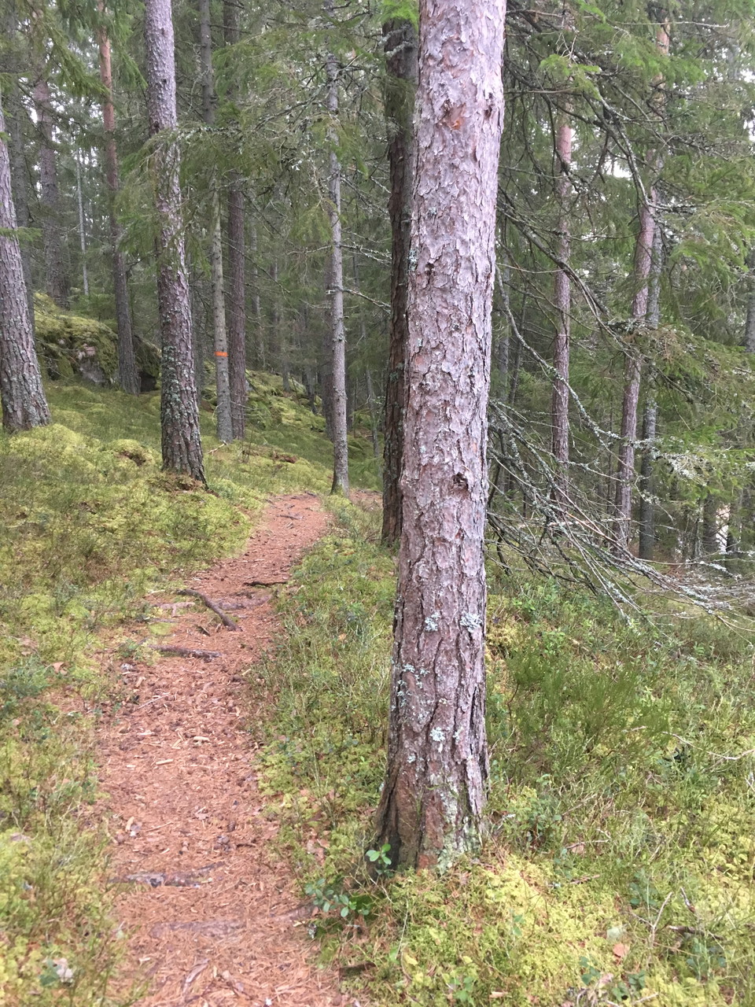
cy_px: 504
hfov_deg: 48.2
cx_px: 378
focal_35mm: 29
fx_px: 843
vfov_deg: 61.7
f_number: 2.2
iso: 160
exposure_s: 1/33
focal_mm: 4.15
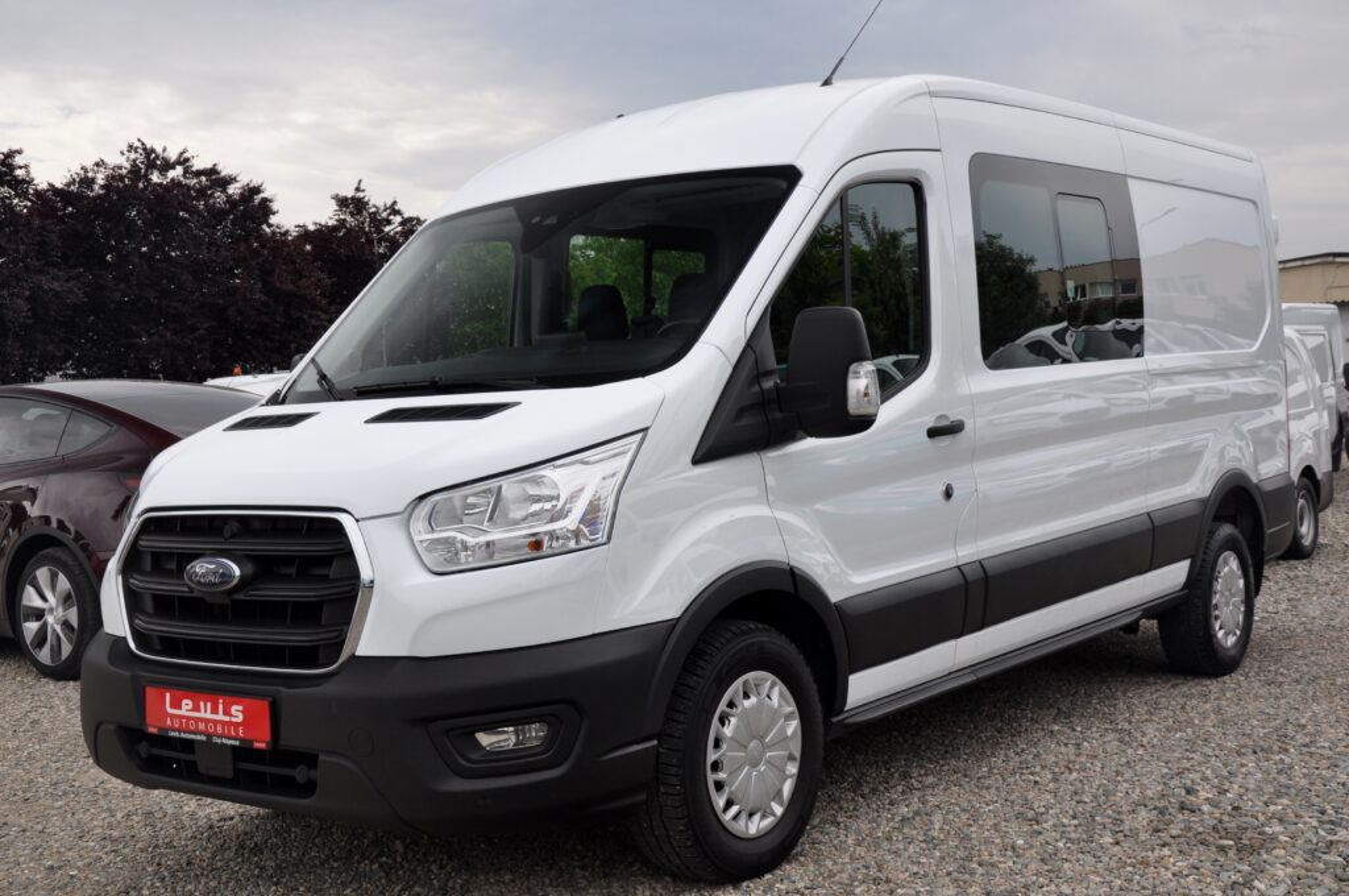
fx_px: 1572
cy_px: 448
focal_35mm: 42
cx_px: 674
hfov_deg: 46.5
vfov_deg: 31.8
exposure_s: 1/320
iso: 500
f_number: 9
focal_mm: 28
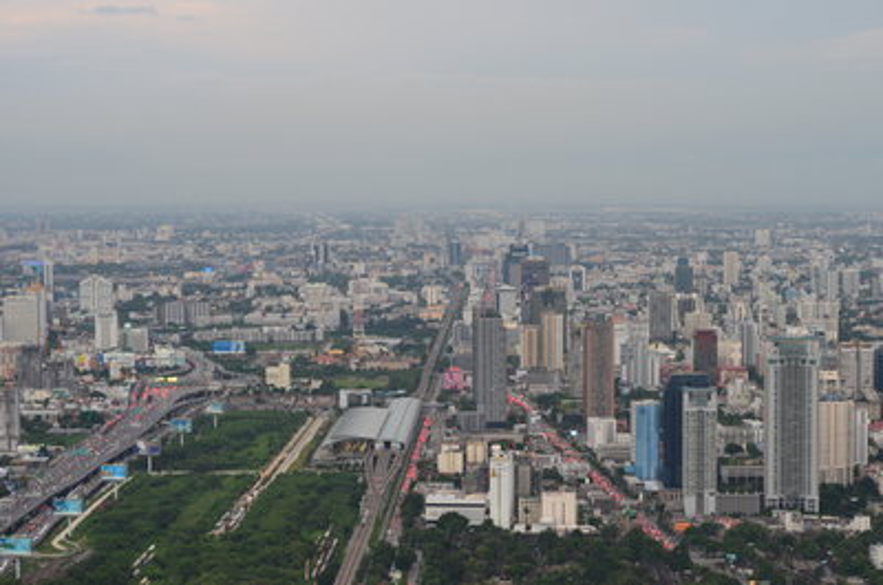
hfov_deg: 24.7
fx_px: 2020
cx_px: 442
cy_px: 292
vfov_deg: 16.5
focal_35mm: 82
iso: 400
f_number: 9.5
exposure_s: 1/30
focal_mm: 55
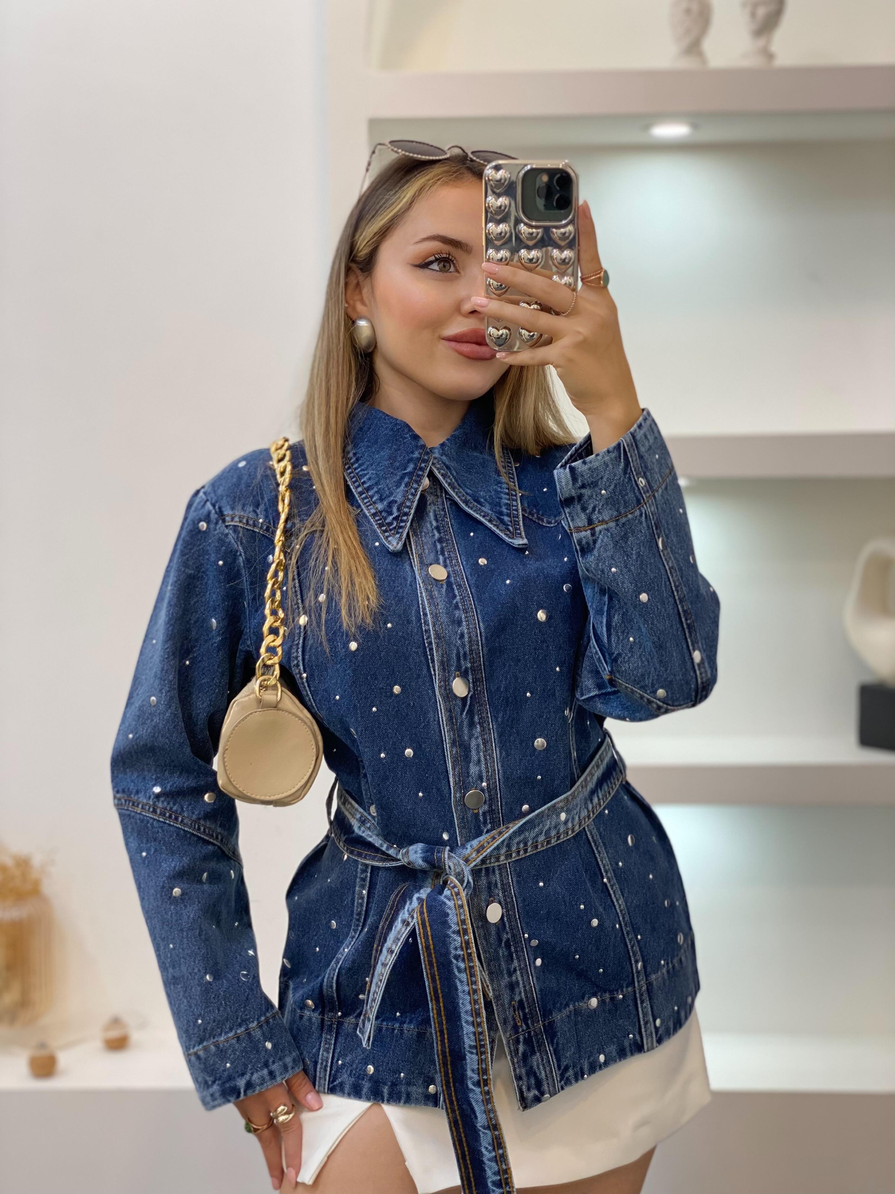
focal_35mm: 52
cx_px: 448
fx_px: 1793
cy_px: 597
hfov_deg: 28.0
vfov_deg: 36.8
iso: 100
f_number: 2
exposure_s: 1/100
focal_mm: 6
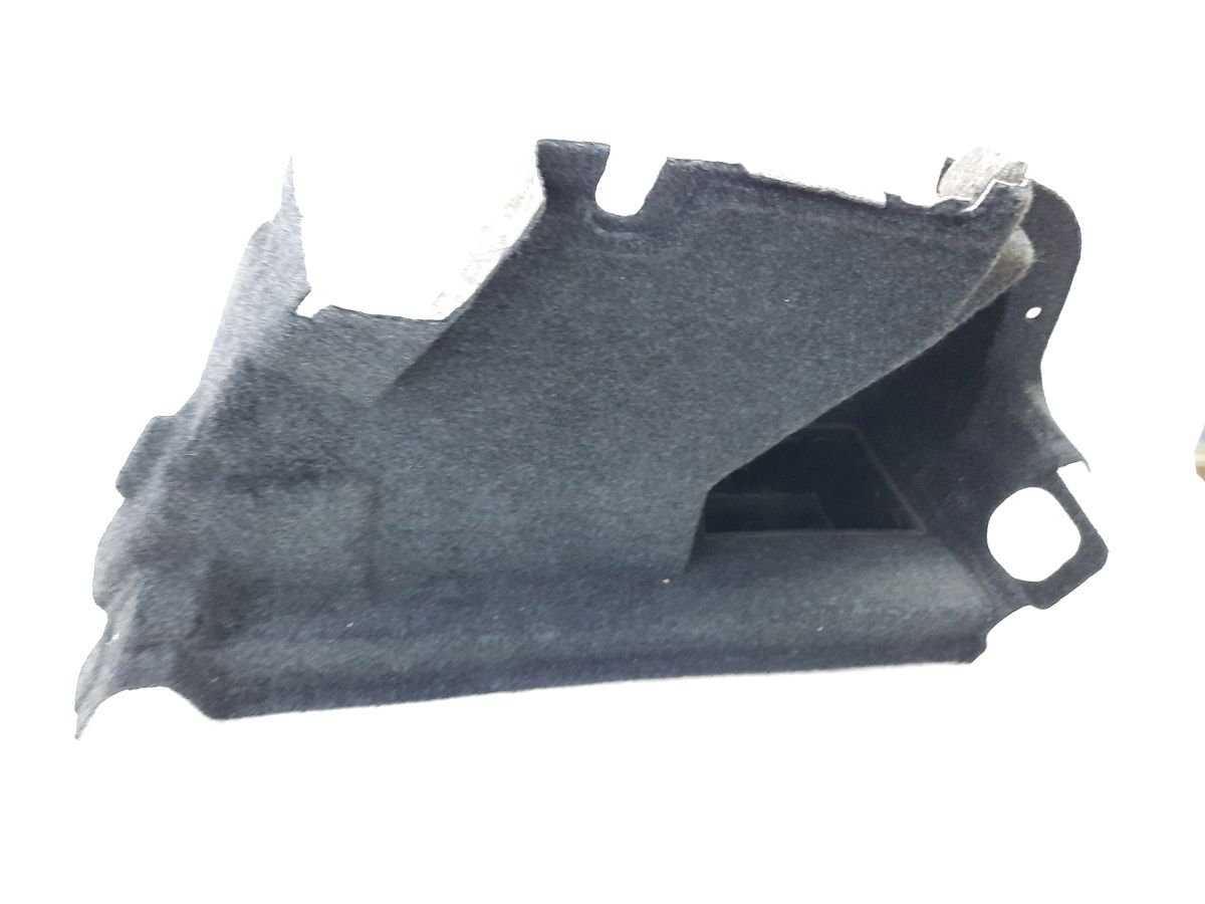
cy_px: 452
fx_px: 870
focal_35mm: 25
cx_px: 602
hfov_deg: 69.4
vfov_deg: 54.9
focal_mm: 4.6
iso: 400
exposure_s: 1/33
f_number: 2
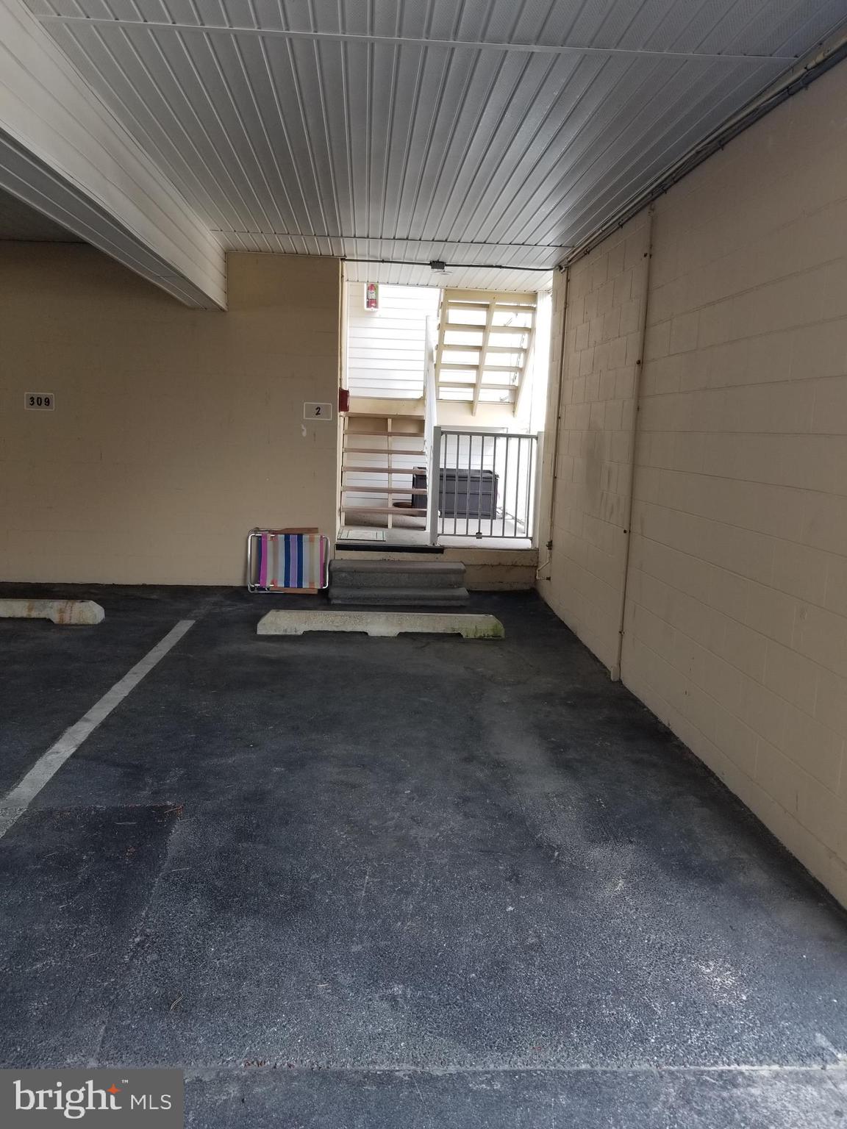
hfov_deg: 53.1
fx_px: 848
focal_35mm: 26
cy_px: 564
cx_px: 424
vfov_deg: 67.3
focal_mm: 4.25
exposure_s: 1/127
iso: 50
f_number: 1.7
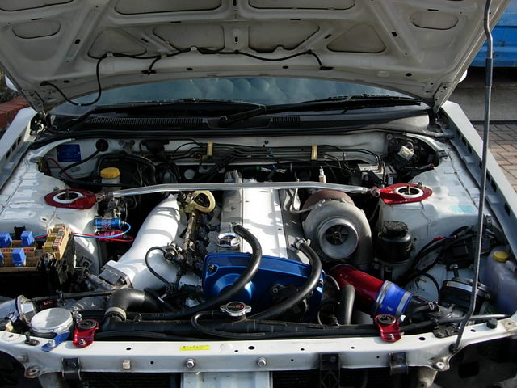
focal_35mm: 41
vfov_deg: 35.1
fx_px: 612
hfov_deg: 45.8
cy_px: 194
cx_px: 258
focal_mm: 8.5
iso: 64
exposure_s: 1/430
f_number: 2.9
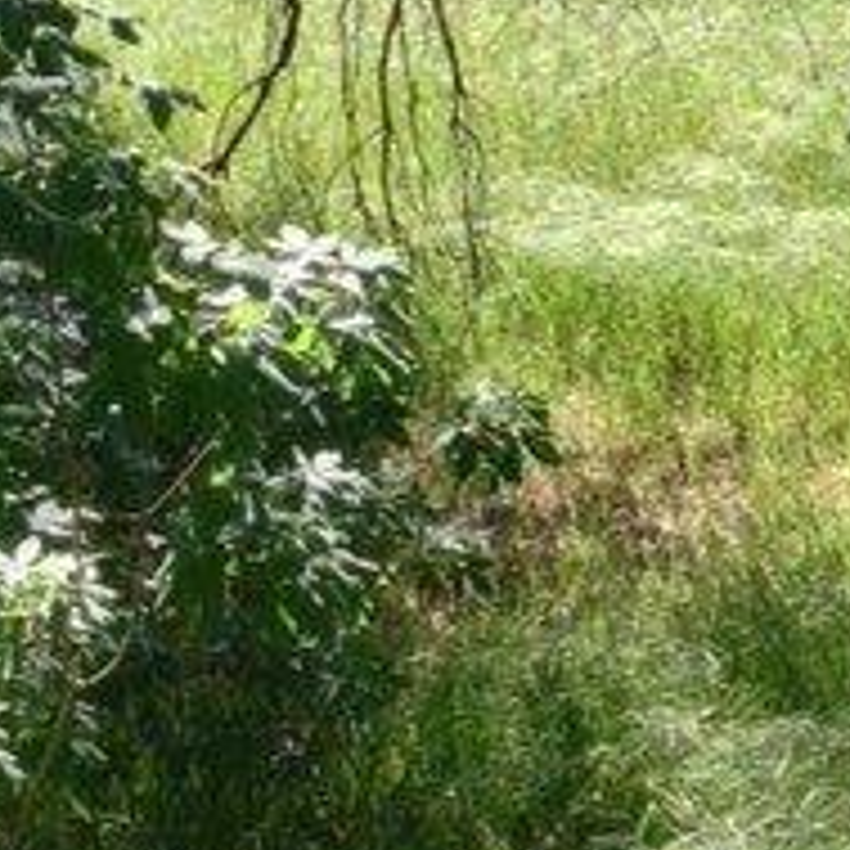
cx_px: 832
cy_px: 126
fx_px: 2750
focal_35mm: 99
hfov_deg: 17.2
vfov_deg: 17.4
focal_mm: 4.13
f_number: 2.4
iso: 50
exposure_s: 1/354
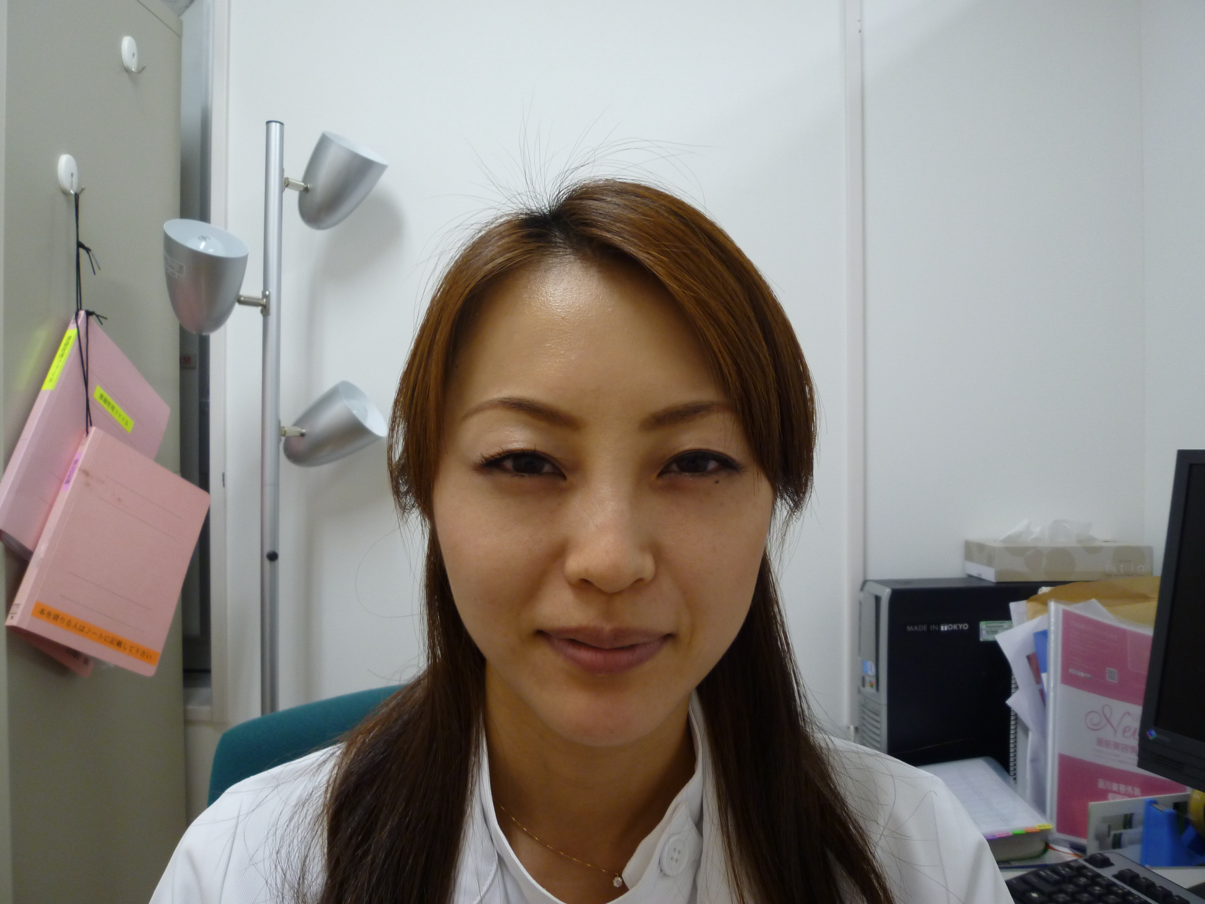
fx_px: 870
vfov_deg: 54.9
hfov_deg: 69.4
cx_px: 602
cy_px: 452
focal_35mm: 25
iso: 160
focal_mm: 4.5
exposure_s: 1/30
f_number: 2.8
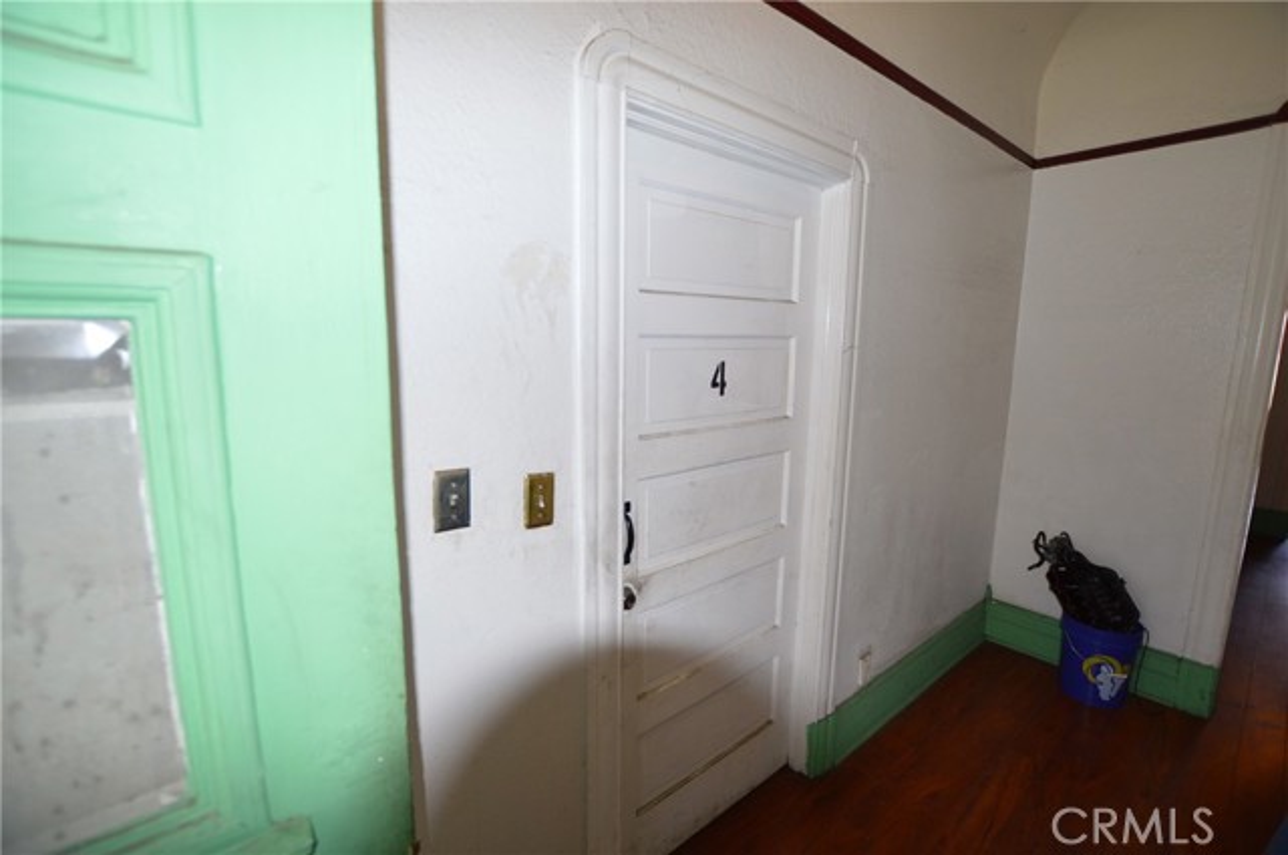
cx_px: 644
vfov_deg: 77.2
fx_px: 536
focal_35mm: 15
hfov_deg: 100.5
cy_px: 428
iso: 450
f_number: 3.5
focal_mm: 10
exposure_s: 1/60
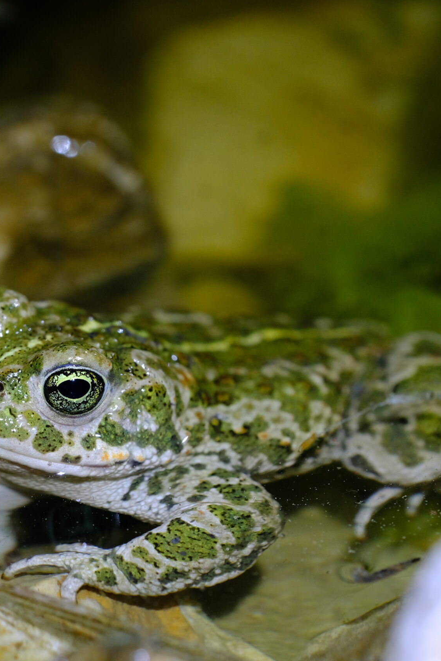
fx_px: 3324
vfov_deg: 11.4
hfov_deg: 7.6
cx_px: 151
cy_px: 332
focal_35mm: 181
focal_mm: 80
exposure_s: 1/80
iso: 1250
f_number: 6.4
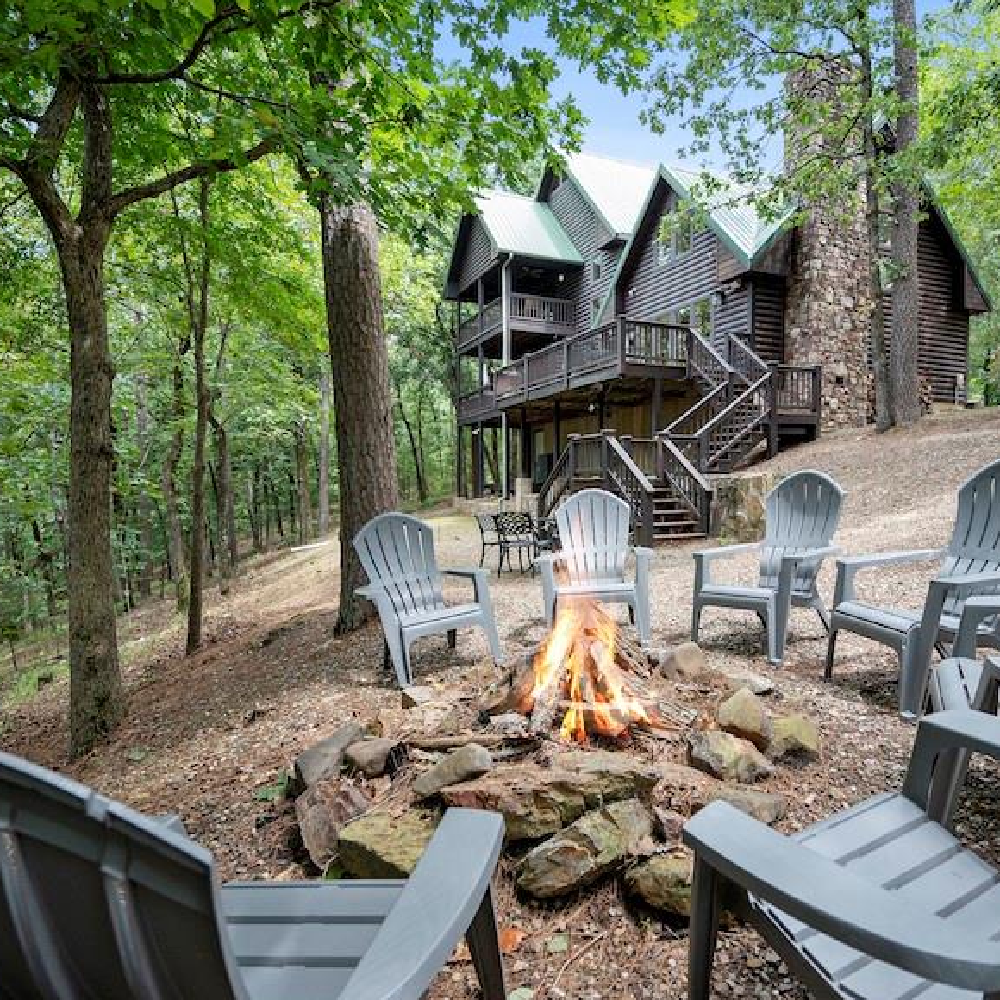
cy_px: 497
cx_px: 553
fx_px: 686
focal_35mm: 21
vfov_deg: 72.1
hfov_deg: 71.9
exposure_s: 1/640
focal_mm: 14
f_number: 4
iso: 500
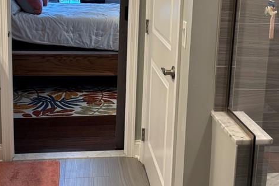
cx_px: 151
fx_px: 449
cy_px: 47
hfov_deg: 34.5
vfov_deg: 23.2
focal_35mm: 58
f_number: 1.6
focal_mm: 5.96
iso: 100
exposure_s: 1/60
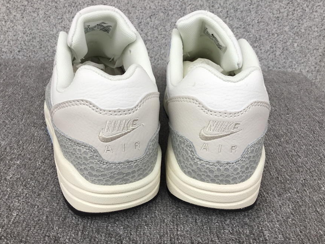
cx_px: 164
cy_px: 124
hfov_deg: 56.8
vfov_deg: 44.2
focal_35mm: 32
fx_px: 300
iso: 32
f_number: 2.4
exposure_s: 1/100
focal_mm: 3.3
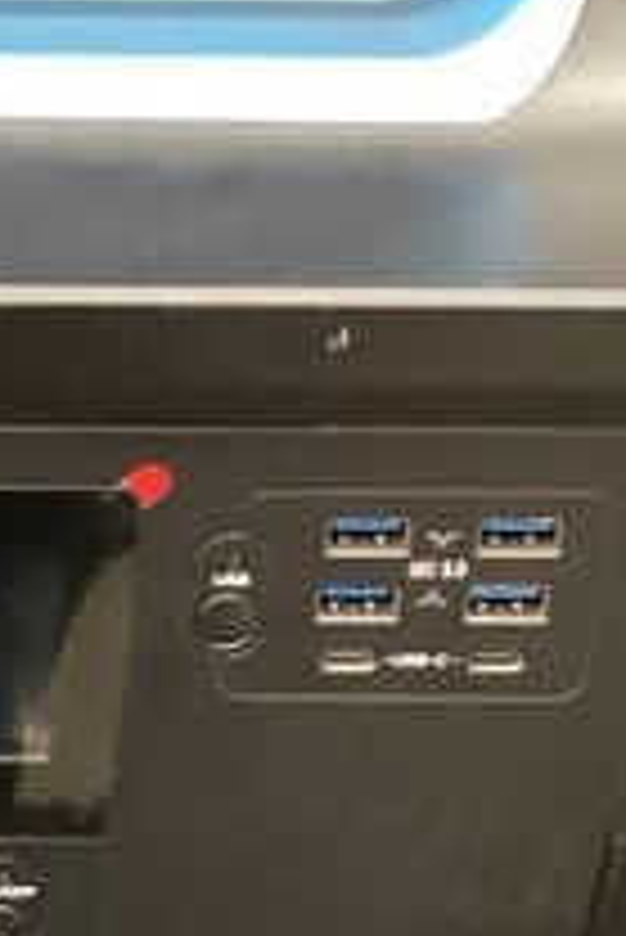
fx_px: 2578
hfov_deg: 13.3
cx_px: -239
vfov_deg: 20.3
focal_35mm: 99
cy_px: 760
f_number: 2.4
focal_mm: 3.3
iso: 400
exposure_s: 1/30
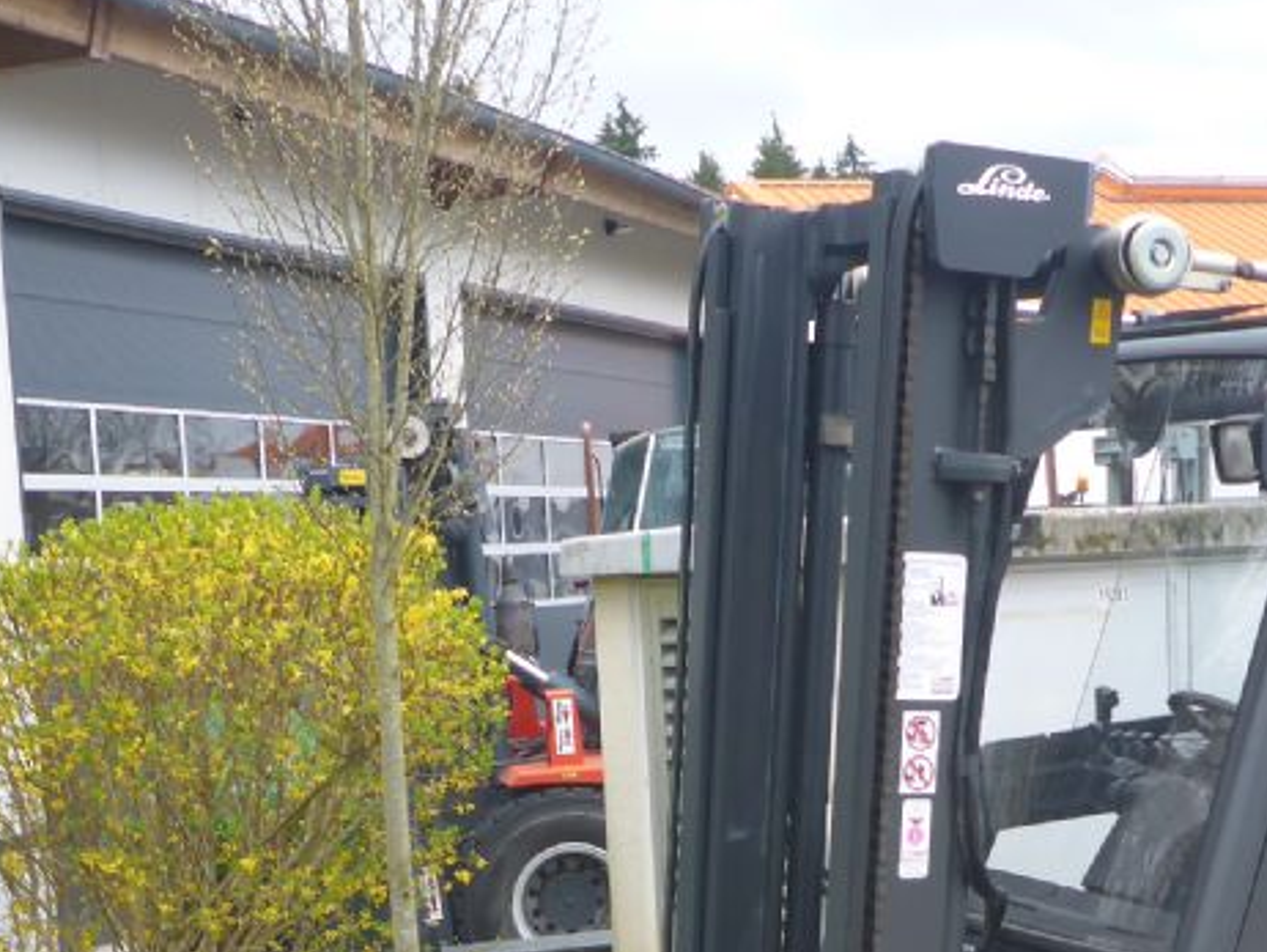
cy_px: 886
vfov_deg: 23.0
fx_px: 2270
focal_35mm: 62
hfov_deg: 31.1
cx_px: 716
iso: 100
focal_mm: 4.9
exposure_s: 1/100
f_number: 3.3
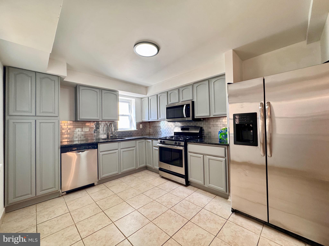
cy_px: 123
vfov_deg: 85.7
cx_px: 164
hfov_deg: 102.1
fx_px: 133
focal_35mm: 14
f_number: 2.2
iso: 250
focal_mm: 2.22
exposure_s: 1/120
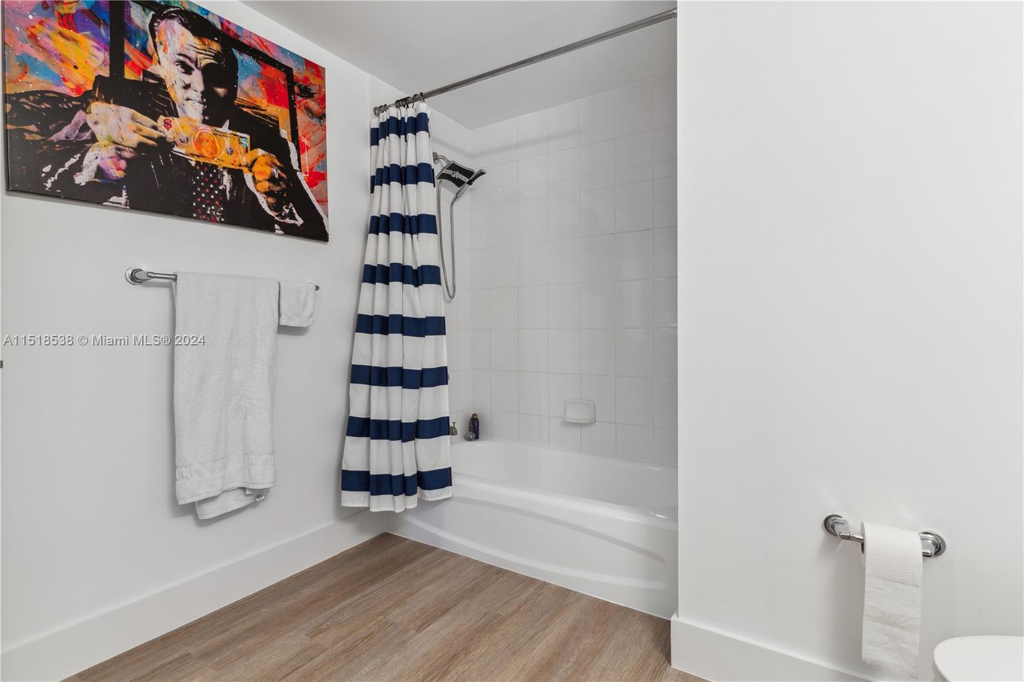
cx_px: 512
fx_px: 483
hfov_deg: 93.3
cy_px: 341
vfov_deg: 70.4
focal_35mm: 17
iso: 160
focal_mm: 17
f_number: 9
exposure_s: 1/5
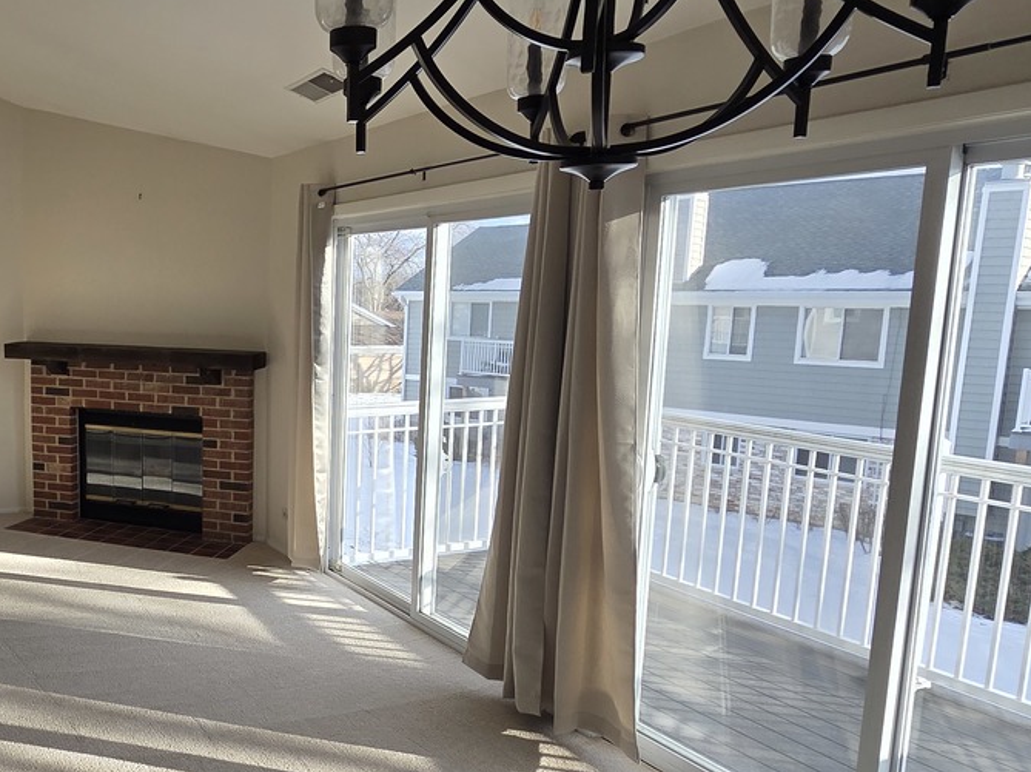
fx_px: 834
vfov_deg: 49.6
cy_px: 424
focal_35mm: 28
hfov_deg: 58.7
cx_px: 208
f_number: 2.2
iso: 50
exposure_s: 1/306
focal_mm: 2.2
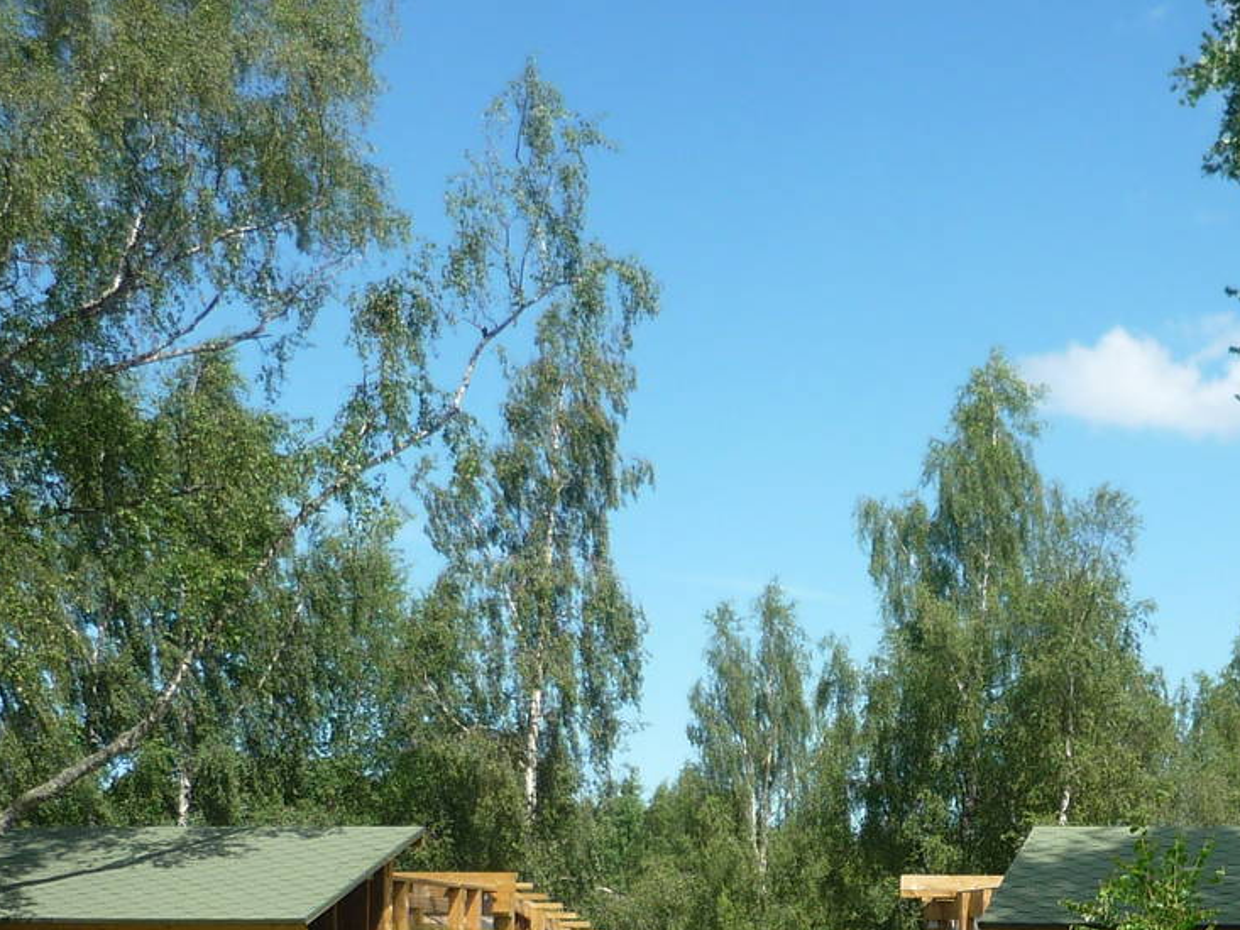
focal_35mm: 72
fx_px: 2580
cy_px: 960
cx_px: 1093
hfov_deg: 26.2
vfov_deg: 19.8
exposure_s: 1/1000
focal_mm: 5.5
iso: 100
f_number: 2.8
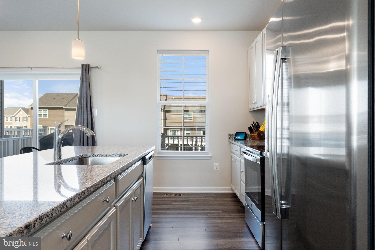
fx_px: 281
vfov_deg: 47.9
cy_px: 125
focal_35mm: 27
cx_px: 188
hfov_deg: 67.4
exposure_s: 1/200
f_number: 10
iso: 400
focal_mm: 18
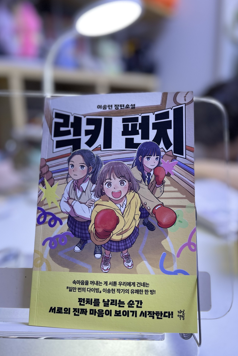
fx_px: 278
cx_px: 128
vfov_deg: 65.5
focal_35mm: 28
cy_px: 182
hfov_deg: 46.4
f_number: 1.6
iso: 125
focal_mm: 5.1
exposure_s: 1/60
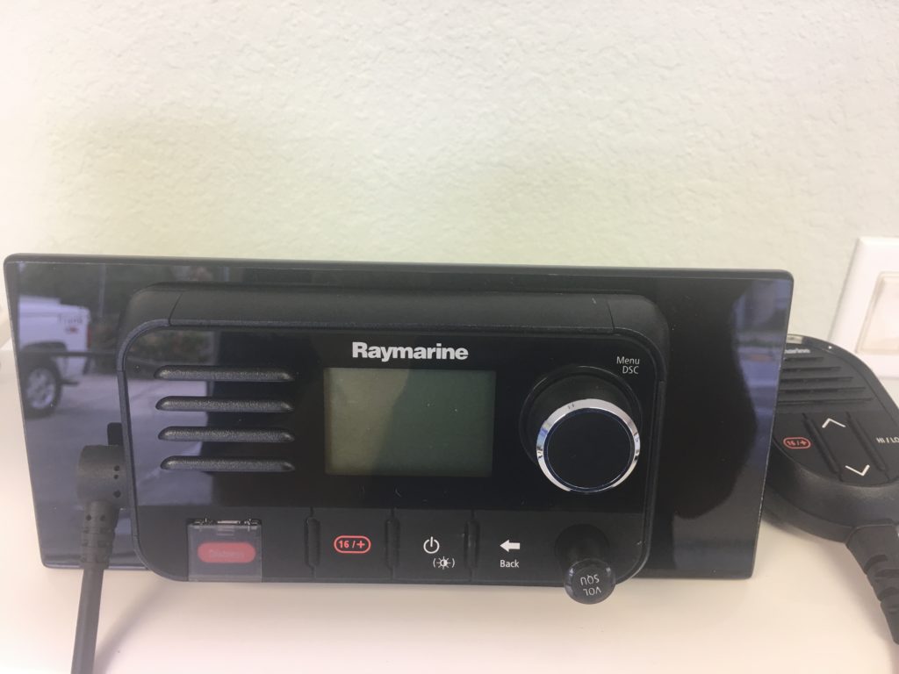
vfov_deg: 48.2
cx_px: 450
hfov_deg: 61.7
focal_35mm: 29
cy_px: 337
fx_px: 753
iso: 32
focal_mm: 4.15
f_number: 2.2
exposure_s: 1/15
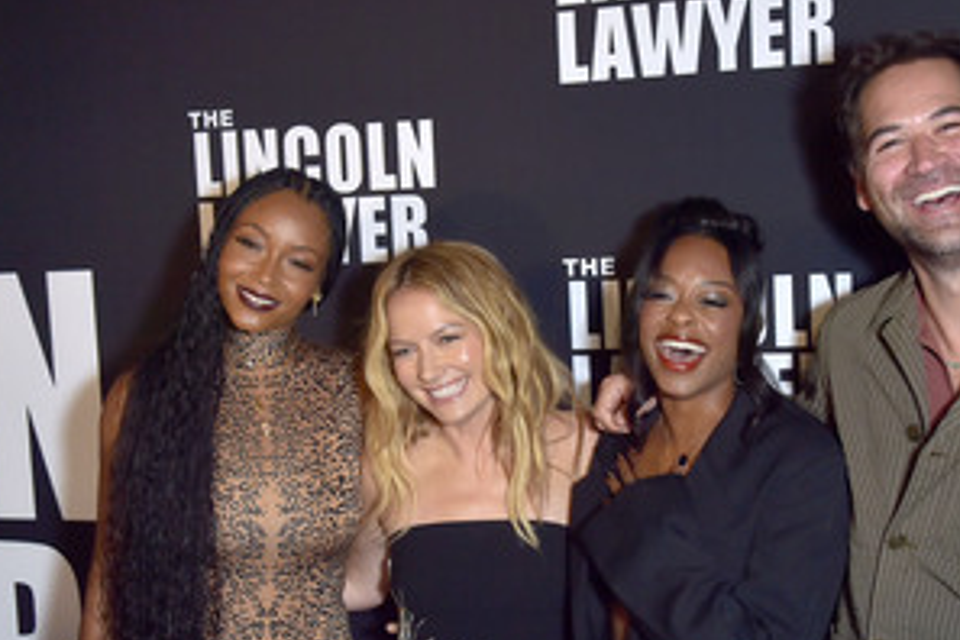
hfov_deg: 37.2
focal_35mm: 53
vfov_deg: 25.2
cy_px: 472
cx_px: 627
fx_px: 1413
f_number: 6.3
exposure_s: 1/200
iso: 800
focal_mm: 35
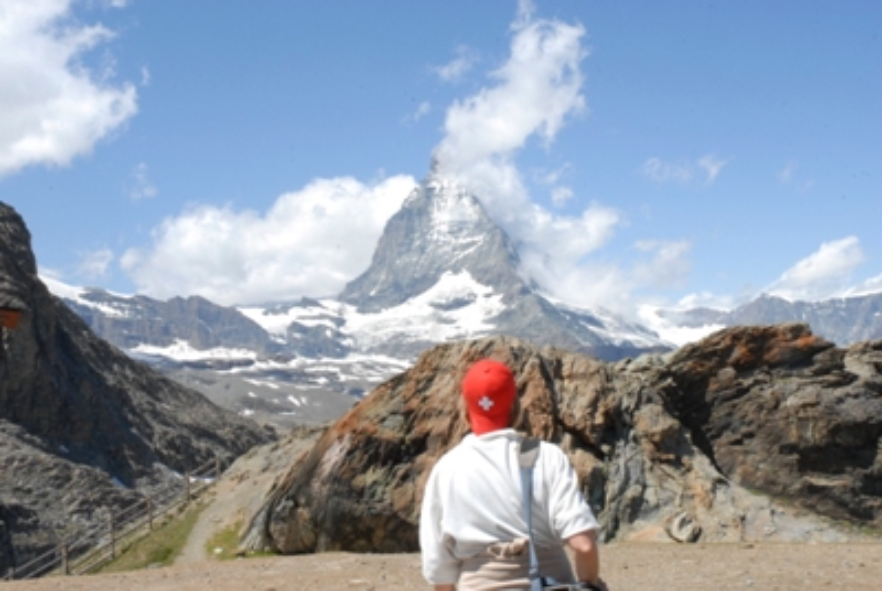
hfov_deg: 38.8
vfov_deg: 26.6
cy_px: 296
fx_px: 1251
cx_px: 441
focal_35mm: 51
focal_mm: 34
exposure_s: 1/60
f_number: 22
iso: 400
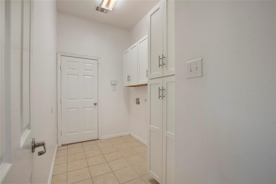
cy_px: 92
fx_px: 115
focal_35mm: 15
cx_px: 138
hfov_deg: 100.4
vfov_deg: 77.3
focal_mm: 10
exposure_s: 1/4
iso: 100
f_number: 8
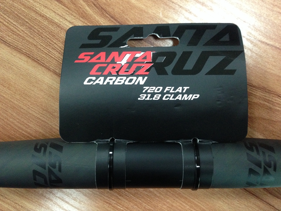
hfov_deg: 55.3
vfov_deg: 43.0
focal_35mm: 33
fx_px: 268
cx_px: 140
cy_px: 106
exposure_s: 1/17
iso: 400
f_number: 2.4
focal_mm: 4.12
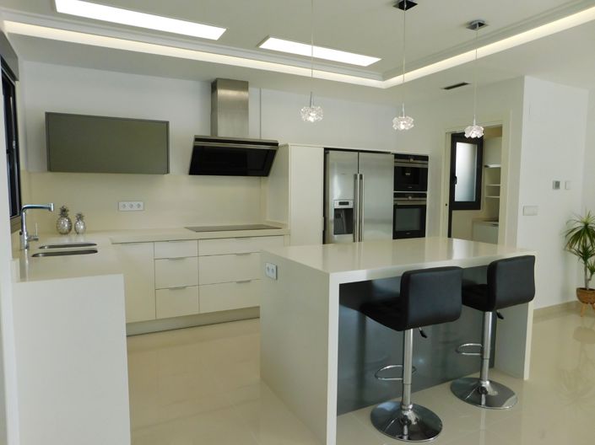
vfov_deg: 58.8
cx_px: 298
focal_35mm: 23
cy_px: 222
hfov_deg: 74.0
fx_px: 395
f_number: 3
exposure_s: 1/200
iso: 125
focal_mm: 4
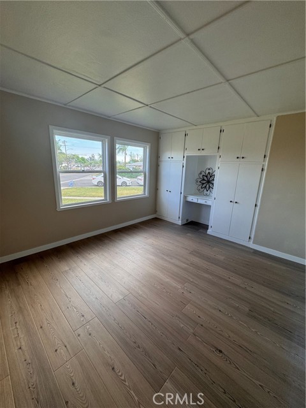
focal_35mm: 14
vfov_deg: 102.1
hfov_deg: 85.7
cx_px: 153
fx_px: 165
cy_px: 204
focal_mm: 2.22
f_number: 2.2
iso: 80
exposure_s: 1/99
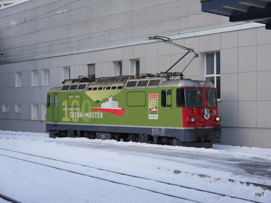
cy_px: 102
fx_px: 485
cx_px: 136
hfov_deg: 31.2
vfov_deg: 23.7
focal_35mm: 62
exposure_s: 1/125
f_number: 5
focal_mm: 31
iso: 160
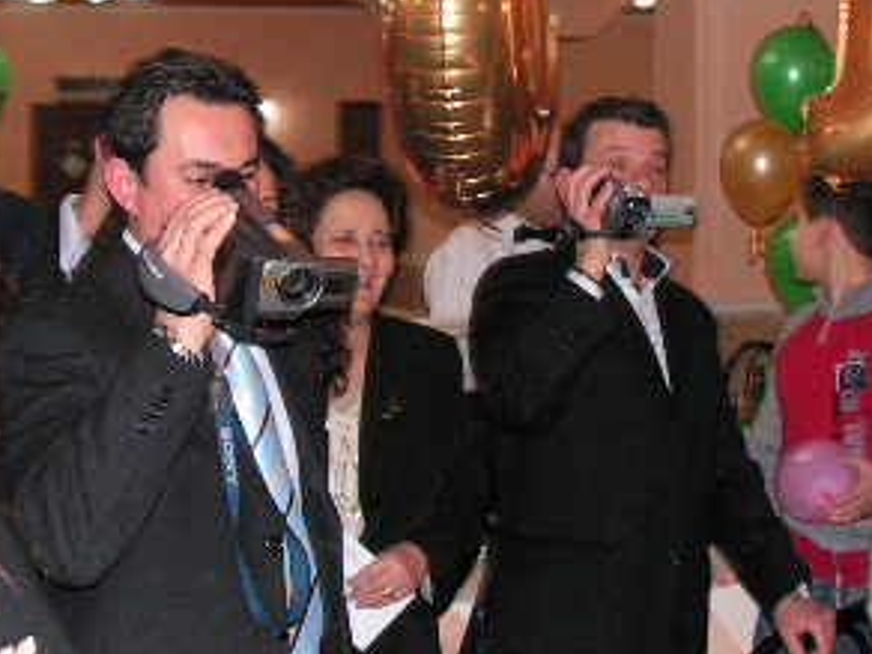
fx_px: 1990
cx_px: 502
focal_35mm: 79
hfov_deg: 24.7
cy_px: 278
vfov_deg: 18.7
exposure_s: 1/40
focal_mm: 6
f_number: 3.2
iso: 200
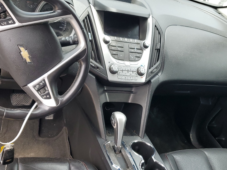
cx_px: 129
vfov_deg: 34.2
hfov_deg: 44.7
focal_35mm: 42
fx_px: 275
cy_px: 105
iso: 50
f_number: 1.5
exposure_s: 1/333
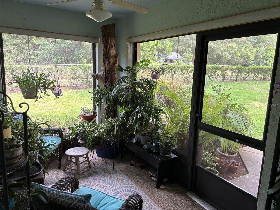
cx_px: 140
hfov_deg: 67.3
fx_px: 210
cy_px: 105
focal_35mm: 26
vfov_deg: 53.1
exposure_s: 1/121
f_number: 1.5
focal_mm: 5.7
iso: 40
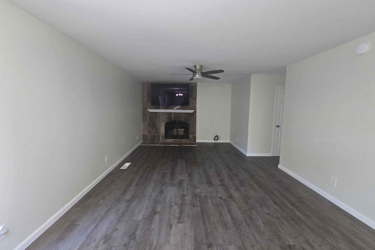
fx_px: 146
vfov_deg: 81.2
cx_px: 188
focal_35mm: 14
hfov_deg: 104.3
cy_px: 121
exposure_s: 1/60
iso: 320
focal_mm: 2.2
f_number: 2.2
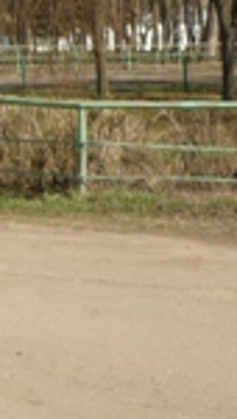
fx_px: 1700
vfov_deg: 13.8
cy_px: 8
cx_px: -273
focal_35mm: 153
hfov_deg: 7.6
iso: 80
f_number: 8
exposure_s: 1/160
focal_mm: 5.5
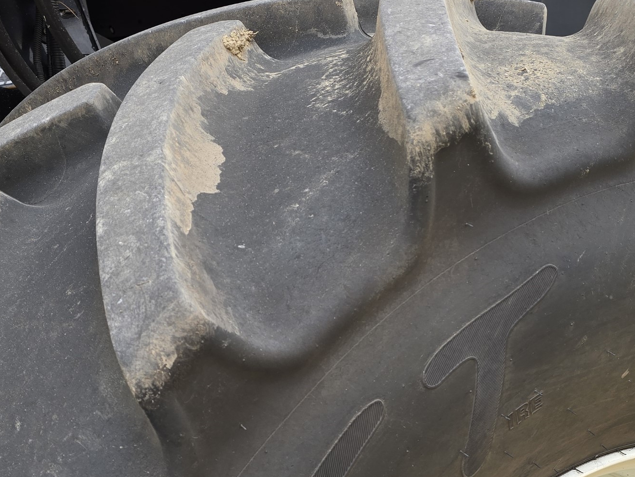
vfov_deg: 27.9
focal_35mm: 50
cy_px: 440
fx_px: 917
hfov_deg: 38.1
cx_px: 350
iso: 20
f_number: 1.7
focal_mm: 6.3
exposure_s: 1/180
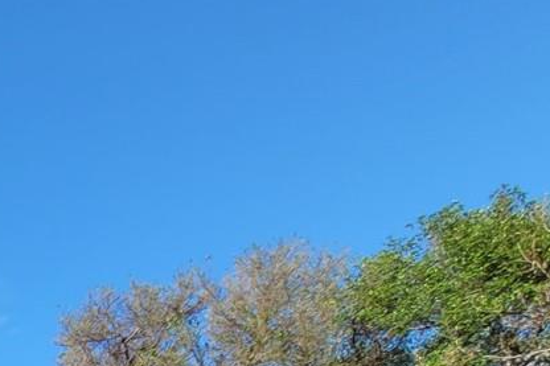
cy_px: 721
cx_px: -315
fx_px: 794
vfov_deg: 18.1
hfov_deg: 25.8
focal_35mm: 52
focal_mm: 1.74
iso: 40
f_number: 2.2
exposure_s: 1/965
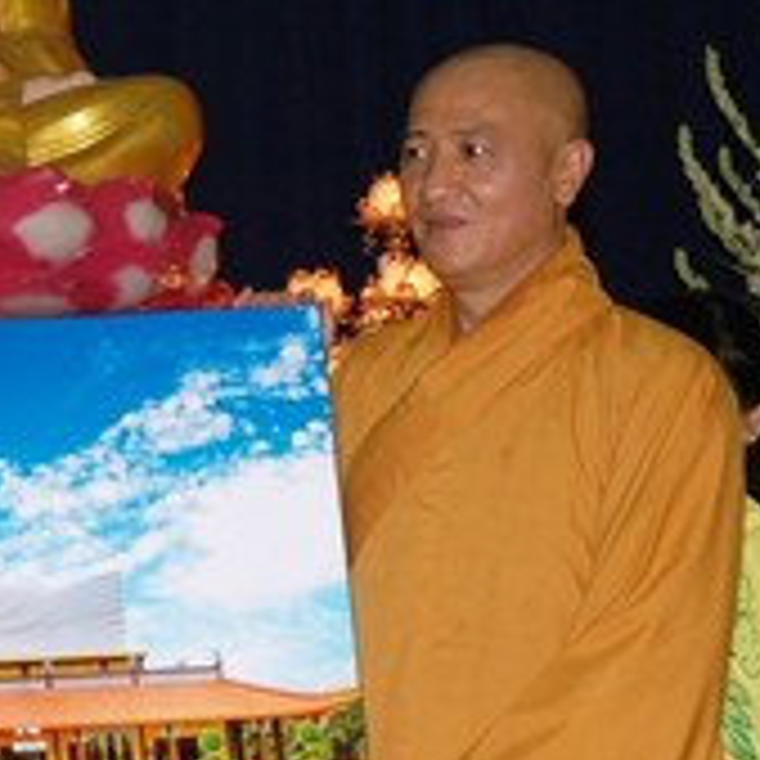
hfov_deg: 9.4
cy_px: 234
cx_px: -225
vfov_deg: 9.5
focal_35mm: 183
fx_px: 4546
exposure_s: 1/60
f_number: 4.2
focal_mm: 38
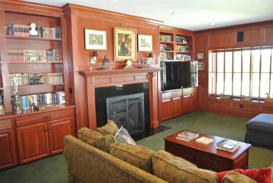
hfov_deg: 67.3
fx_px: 205
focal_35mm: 27
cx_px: 136
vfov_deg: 48.1
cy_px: 92
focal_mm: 10
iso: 1600
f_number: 3.5
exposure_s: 1/60
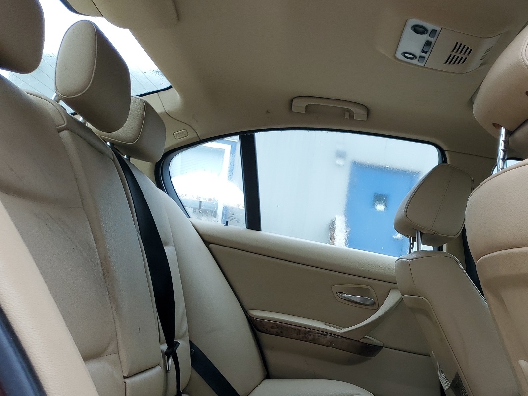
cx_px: 377
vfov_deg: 36.1
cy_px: 286
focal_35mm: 39
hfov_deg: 46.6
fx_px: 595
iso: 50
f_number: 1.5
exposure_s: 1/714
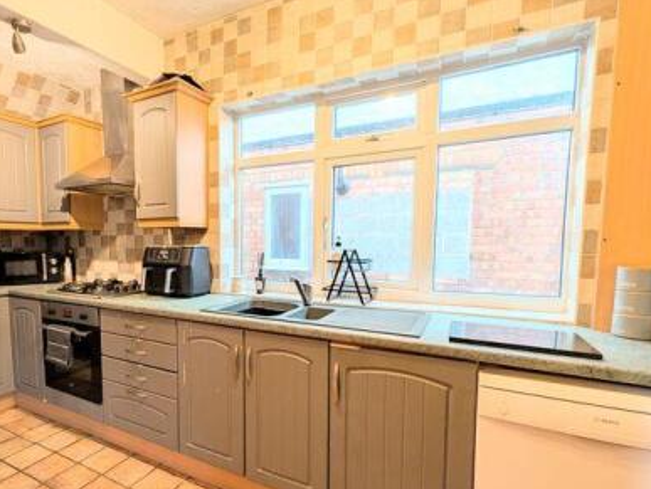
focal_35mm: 18
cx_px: 241
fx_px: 339
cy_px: 270
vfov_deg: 71.5
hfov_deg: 85.9
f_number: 1.7
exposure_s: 1/33.3
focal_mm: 2.02
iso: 91
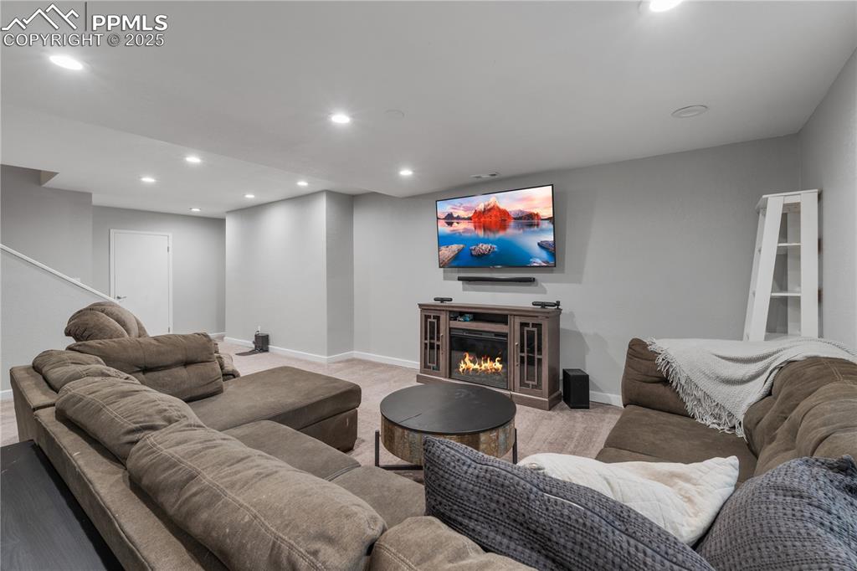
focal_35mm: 16
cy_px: 286
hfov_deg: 96.8
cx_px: 428
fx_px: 381
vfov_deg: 73.7
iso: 200
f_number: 9
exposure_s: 1/1.25
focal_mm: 16
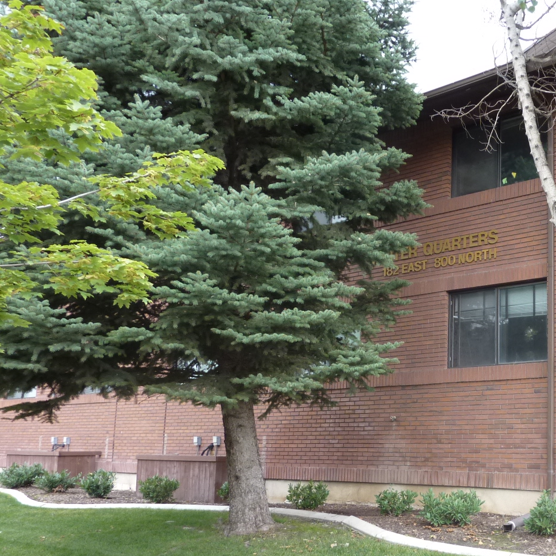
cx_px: 457
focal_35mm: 38
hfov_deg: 41.7
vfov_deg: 43.5
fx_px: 691
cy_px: 352
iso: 160
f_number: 3.3
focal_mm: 4.1
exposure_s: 1/30
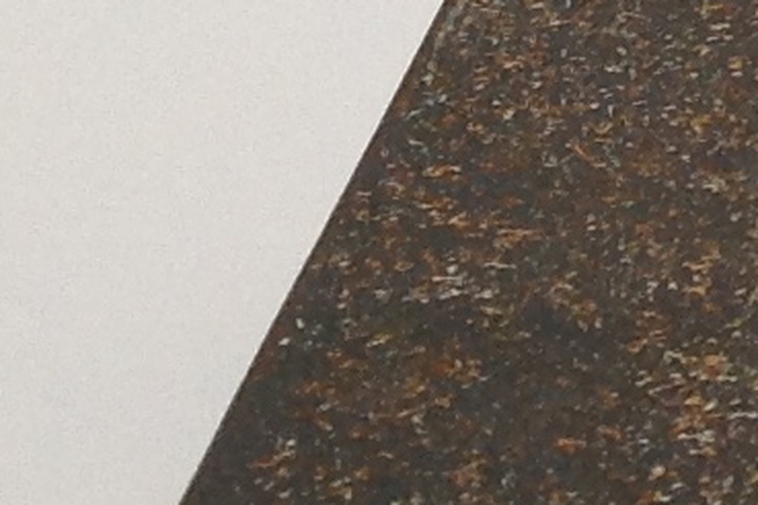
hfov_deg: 7.5
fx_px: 5369
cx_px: 1941
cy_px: -667
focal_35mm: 255
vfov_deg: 5.2
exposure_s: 1/40
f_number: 2.4
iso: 64
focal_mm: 4.28
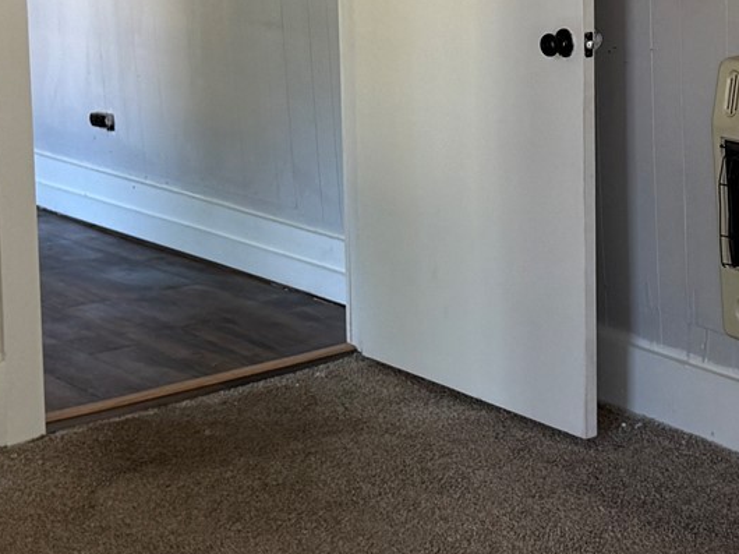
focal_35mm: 87
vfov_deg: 16.8
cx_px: 561
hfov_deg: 22.3
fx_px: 1856
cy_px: 106
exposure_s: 1/93
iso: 200
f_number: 1.78
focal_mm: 6.76
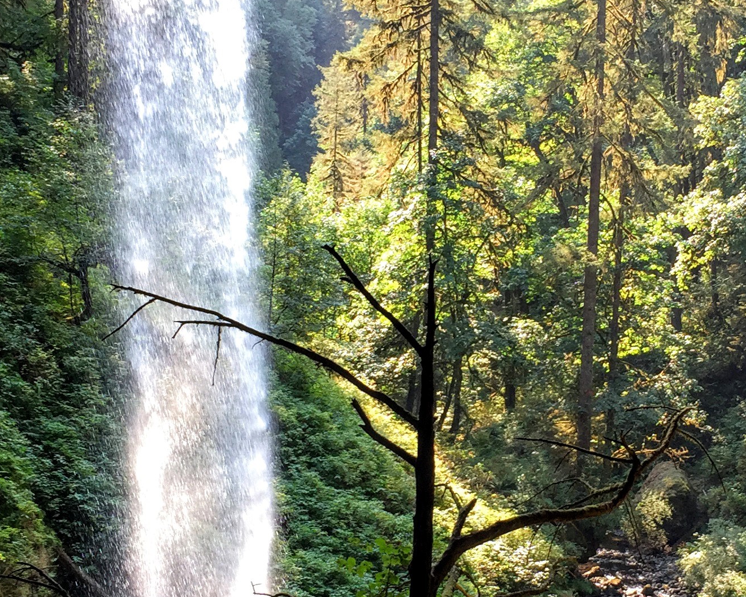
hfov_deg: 27.0
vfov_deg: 21.8
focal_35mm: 70
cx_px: 503
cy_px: 379
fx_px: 1546
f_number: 2.2
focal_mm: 4.15
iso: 32
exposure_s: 1/120
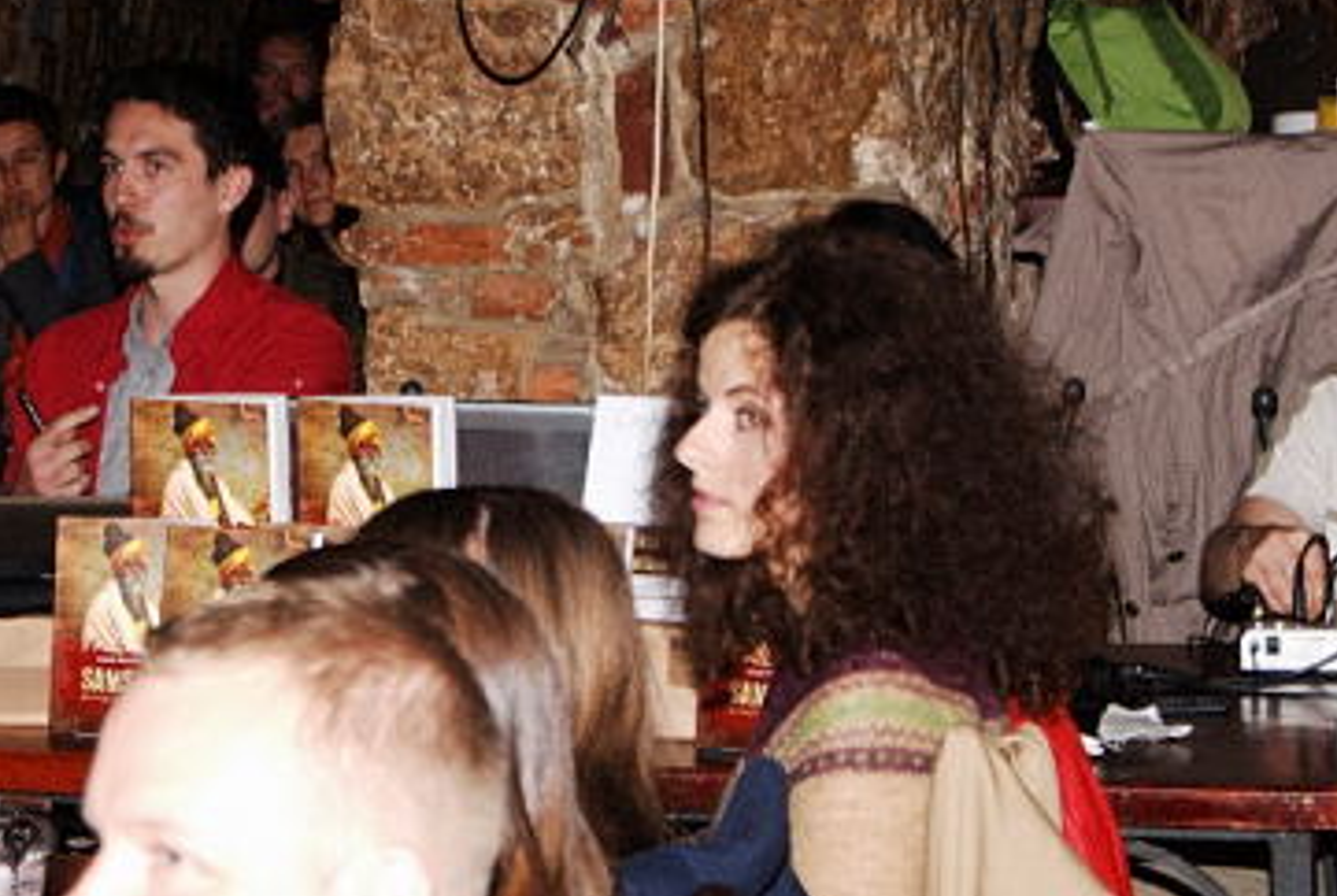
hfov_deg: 15.4
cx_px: 515
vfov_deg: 10.4
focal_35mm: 133
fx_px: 4948
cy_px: 476
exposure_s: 1/200
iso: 400
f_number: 6.3
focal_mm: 50
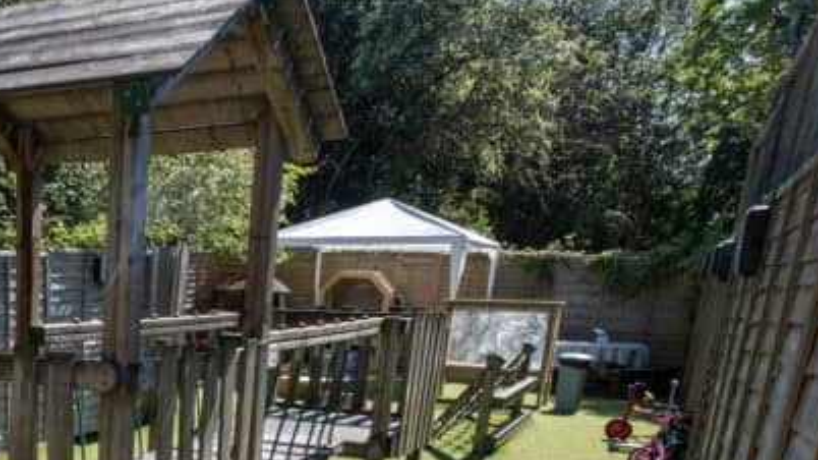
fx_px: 867
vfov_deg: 26.9
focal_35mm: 40
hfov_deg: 43.3
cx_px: 0
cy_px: 524
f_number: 7.1
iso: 160
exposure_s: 1/200
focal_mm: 10
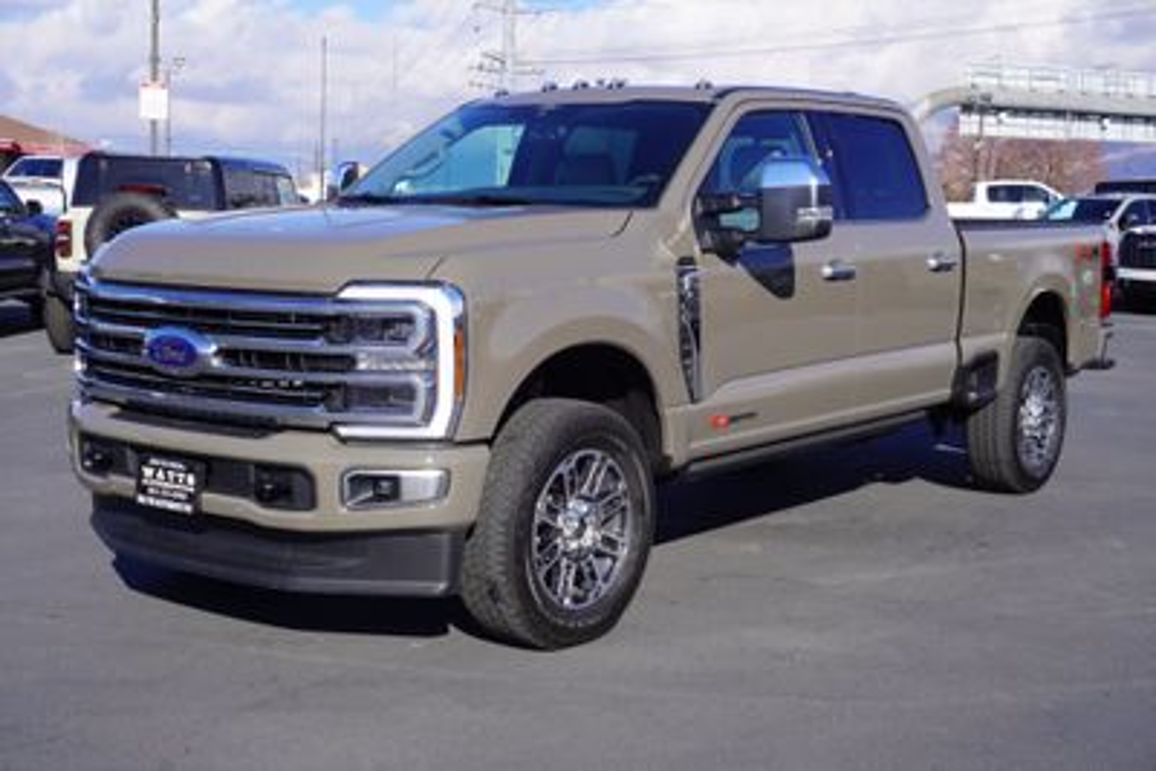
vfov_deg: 28.1
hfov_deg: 41.1
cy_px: 386
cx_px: 578
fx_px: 1542
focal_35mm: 48
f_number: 11
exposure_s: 1/125
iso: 100
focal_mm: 32
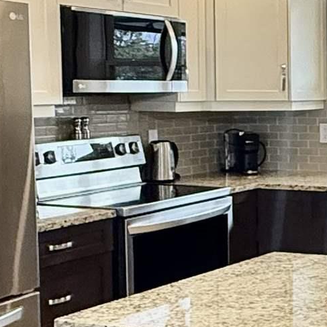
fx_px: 834
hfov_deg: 18.4
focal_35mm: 78
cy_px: 137
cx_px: 551
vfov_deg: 22.2
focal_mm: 2.22
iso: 500
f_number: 2.2
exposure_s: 1/120
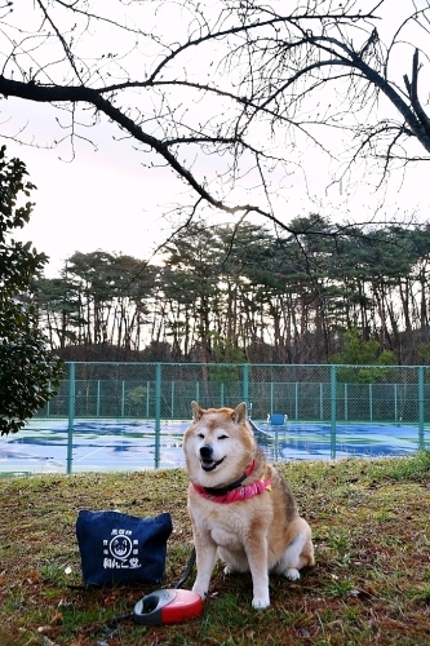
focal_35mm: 39
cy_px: 323
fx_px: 699
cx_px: 215
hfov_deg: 34.2
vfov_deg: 49.6
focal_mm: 26
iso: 160
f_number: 6.3
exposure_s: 1/160
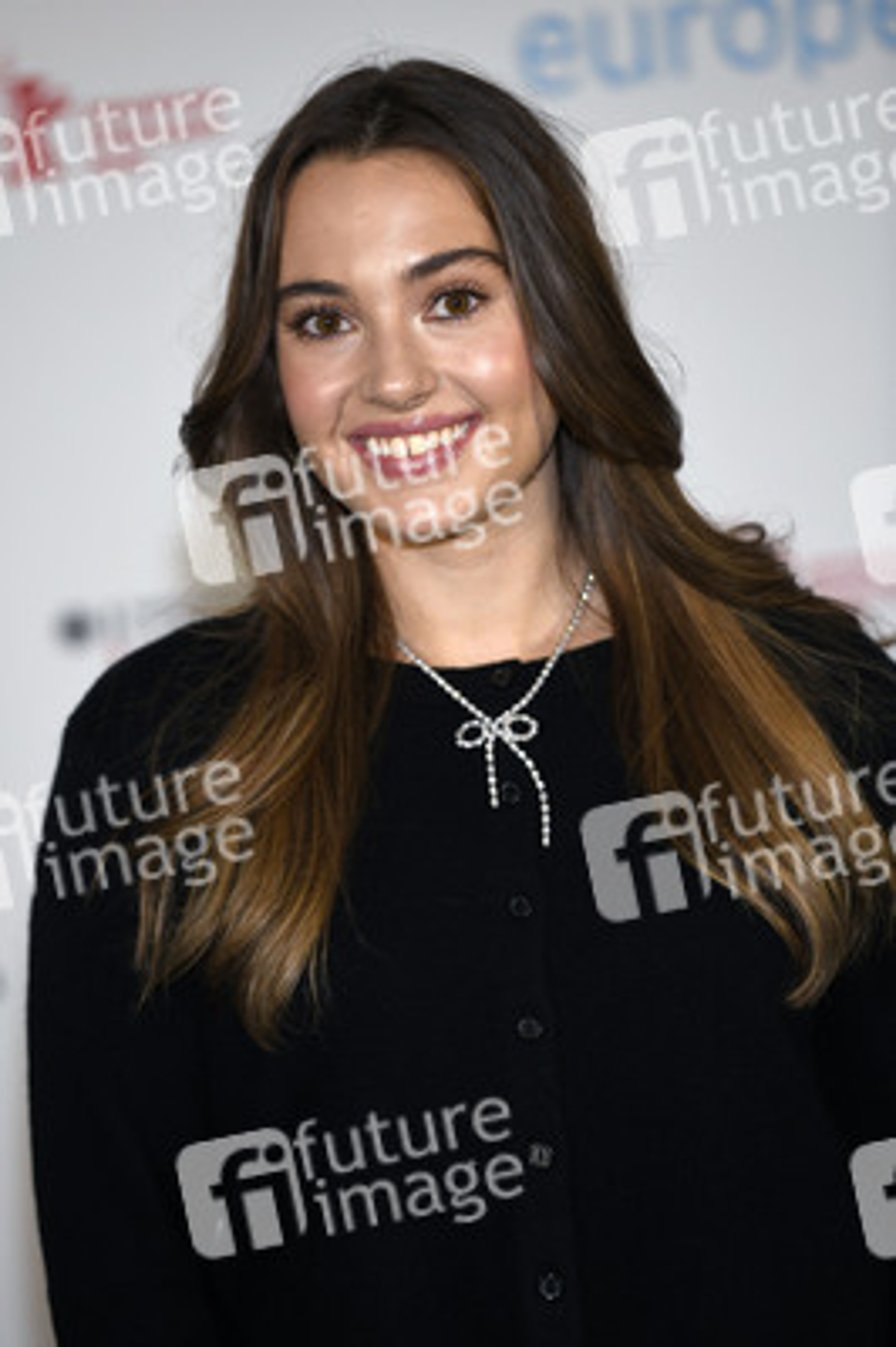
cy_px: 674
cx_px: 448
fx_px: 6918
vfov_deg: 11.1
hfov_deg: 7.4
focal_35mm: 185
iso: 800
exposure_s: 1/500
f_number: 3.5
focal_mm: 185
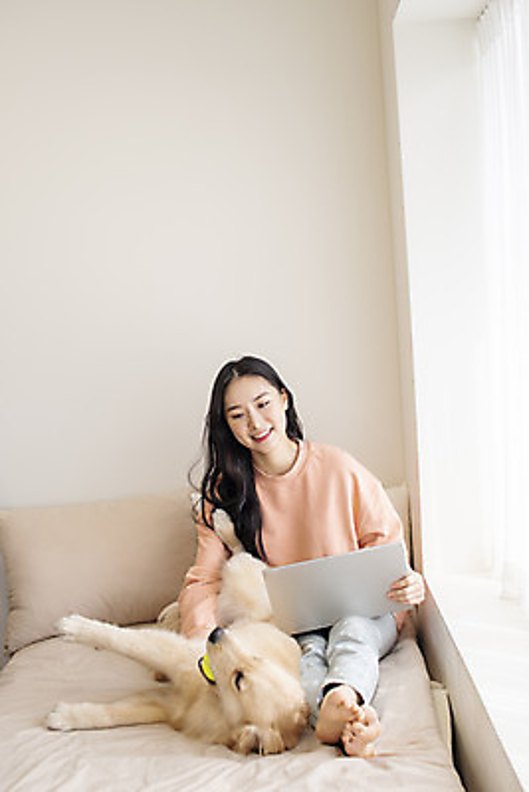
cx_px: 264
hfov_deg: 29.9
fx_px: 991
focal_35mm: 45
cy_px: 396
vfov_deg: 43.6
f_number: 2.8
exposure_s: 1/320
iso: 250
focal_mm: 30
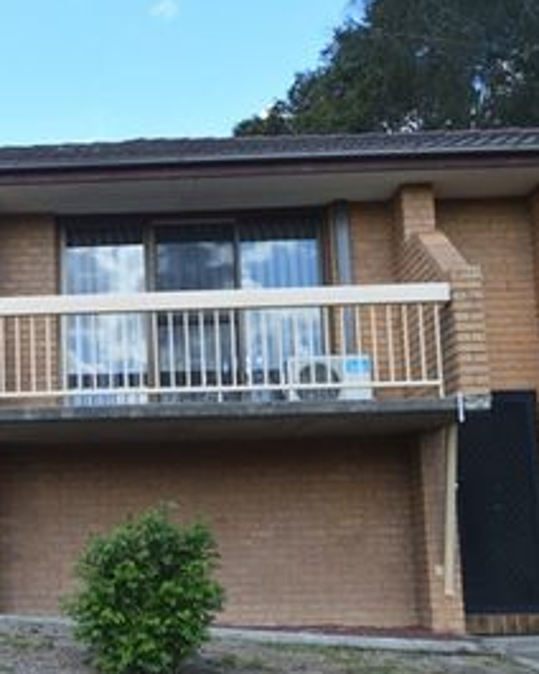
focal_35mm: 60
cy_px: 393
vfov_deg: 31.4
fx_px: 1196
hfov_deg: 24.6
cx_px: 46
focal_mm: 24
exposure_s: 1/160
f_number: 6.3
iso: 100
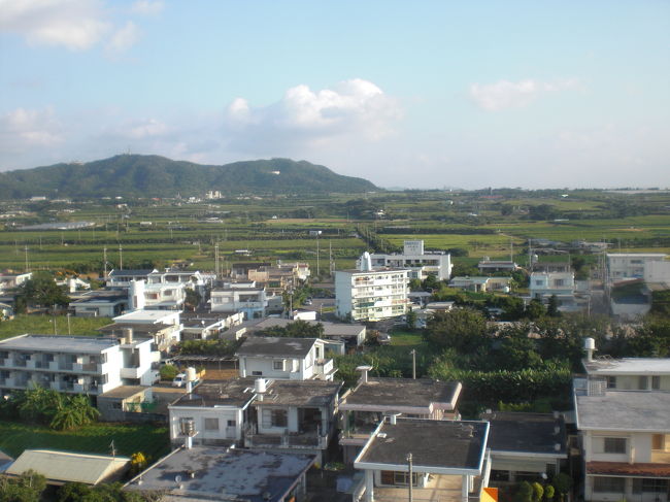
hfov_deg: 49.0
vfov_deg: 37.7
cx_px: 335
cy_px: 251
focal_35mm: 38
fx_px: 735
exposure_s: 1/400
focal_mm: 6.3
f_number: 3.1
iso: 64
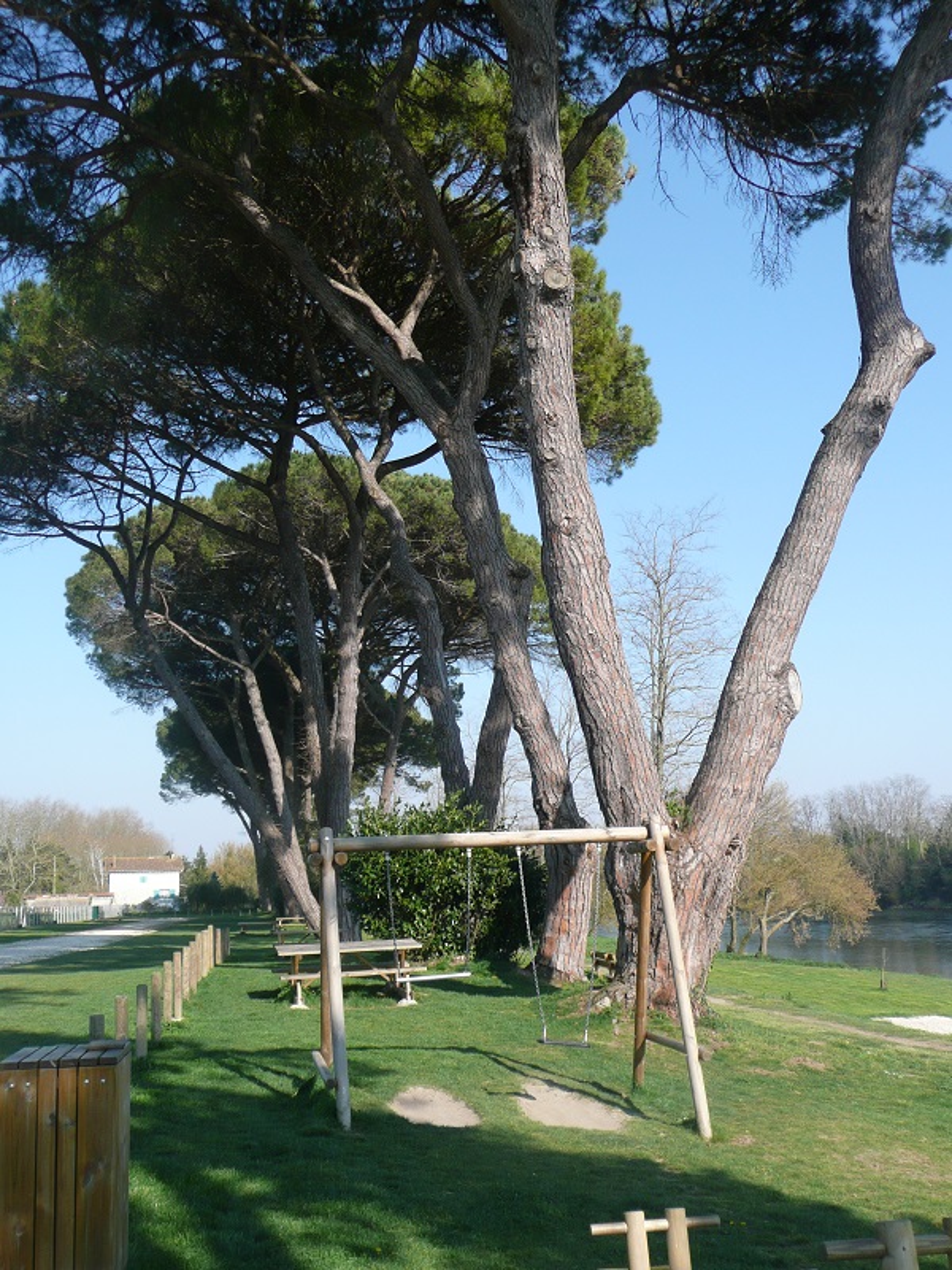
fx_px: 1320
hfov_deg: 39.7
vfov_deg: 51.4
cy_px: 635
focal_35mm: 36
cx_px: 476
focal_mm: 5.8
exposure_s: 1/500
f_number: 3.7
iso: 100
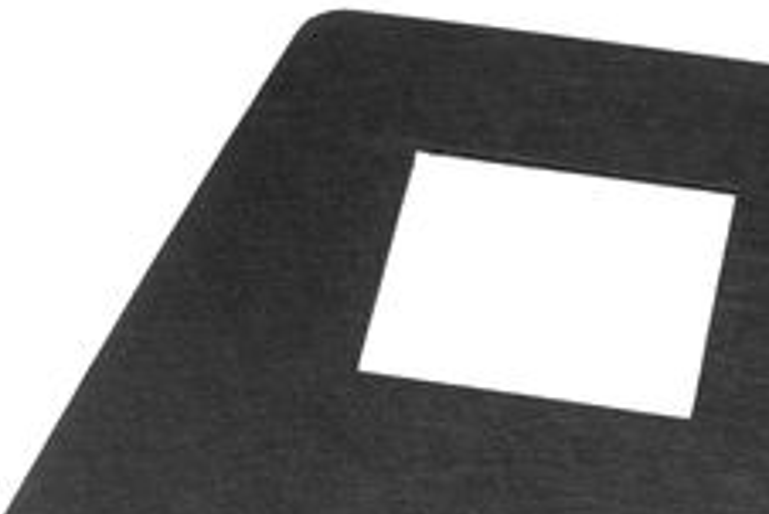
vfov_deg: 11.6
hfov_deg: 17.4
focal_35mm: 117
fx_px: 2501
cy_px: 560
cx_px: 524
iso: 1600
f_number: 4.2
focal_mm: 44
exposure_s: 1/125
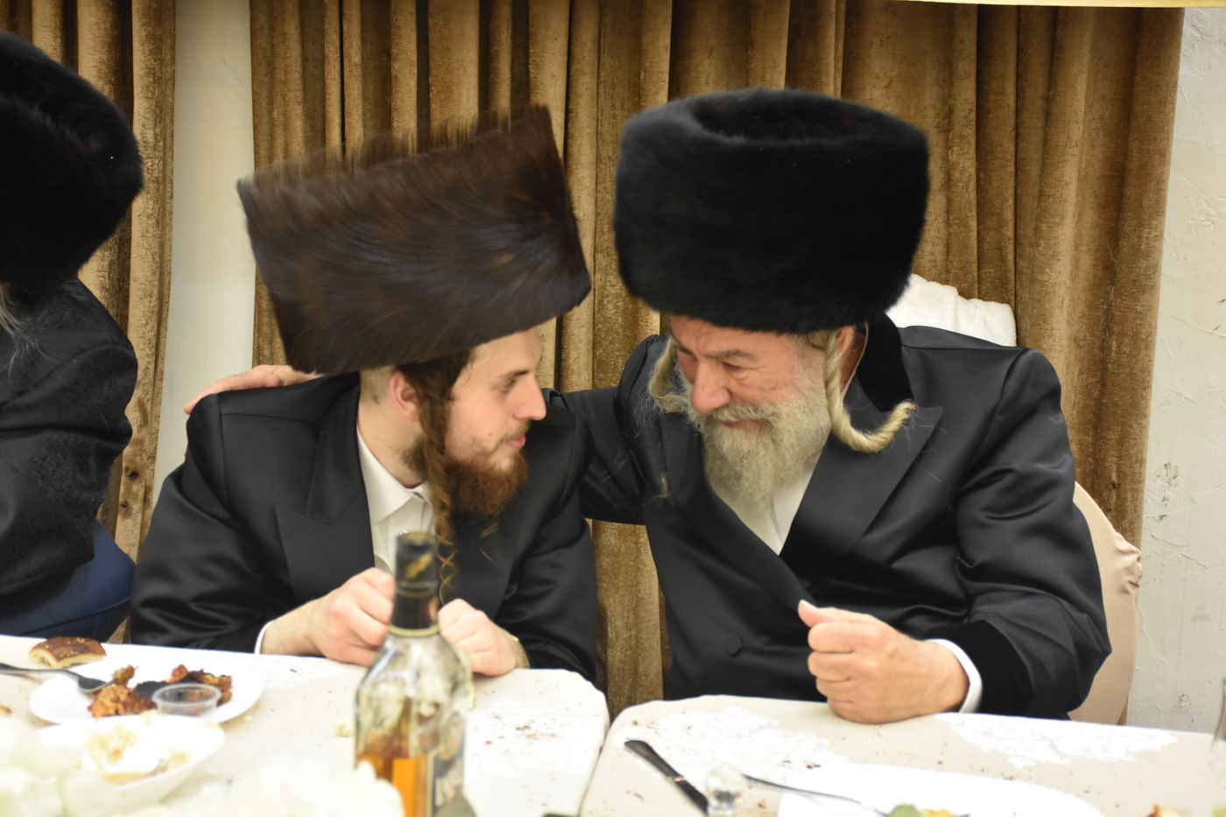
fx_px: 2298
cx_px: 613
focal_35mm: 68
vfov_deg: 20.2
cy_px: 408
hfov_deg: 29.9
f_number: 5.6
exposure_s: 1/60
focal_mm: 45
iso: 1600
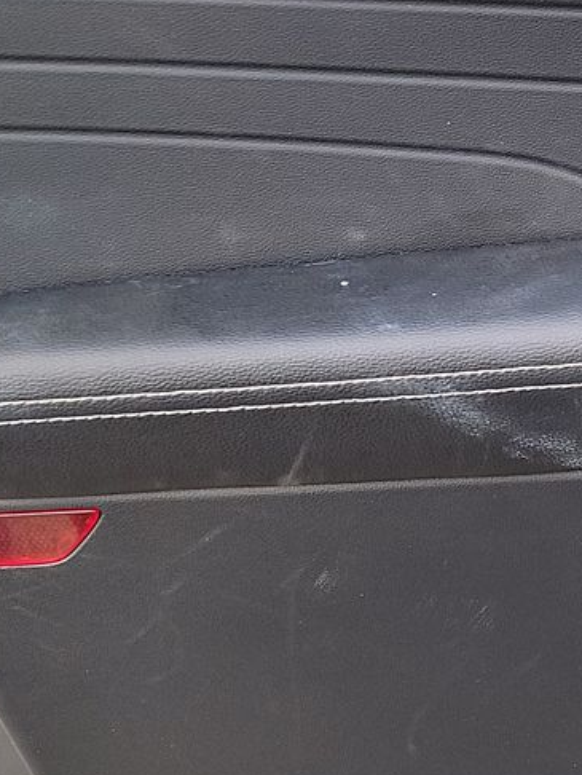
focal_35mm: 79
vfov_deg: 24.7
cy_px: 351
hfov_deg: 17.7
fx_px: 1769
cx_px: 721
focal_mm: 6.7
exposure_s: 1/59
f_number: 1.8
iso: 92
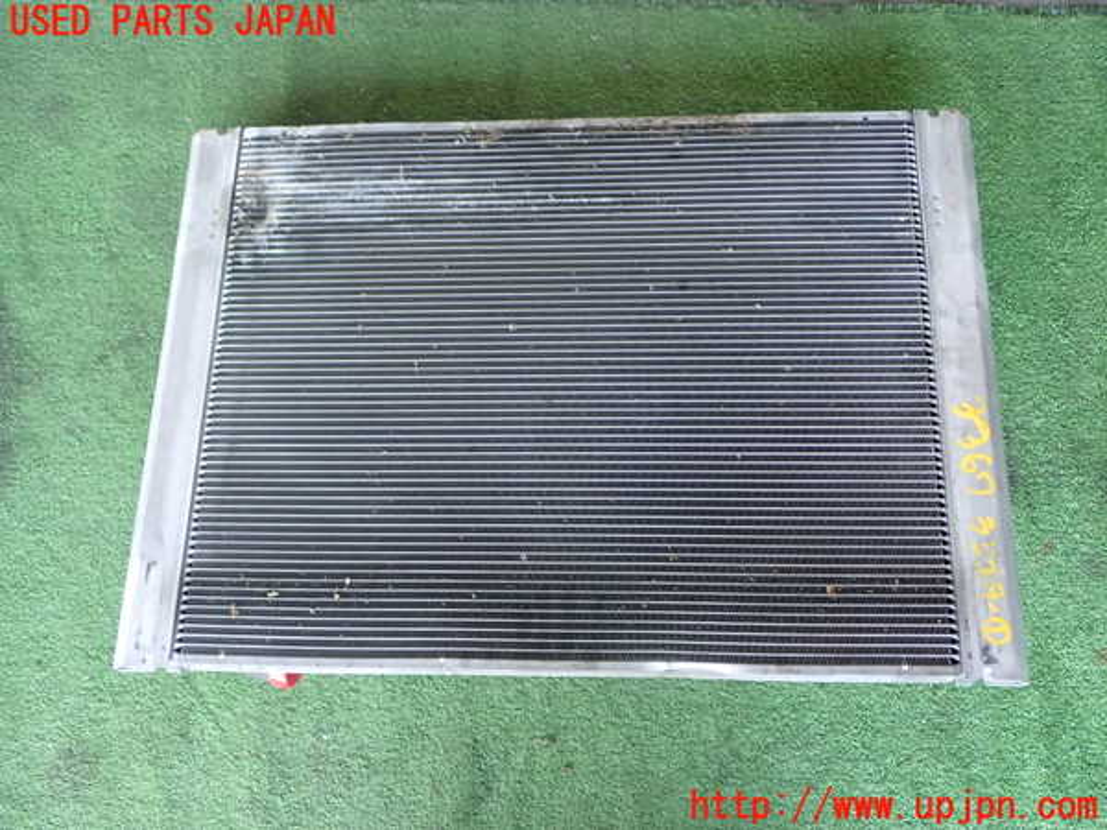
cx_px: 554
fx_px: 1215
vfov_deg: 37.7
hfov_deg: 49.0
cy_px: 415
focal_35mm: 38
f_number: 2.7
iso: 250
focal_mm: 6.83
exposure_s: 1/40
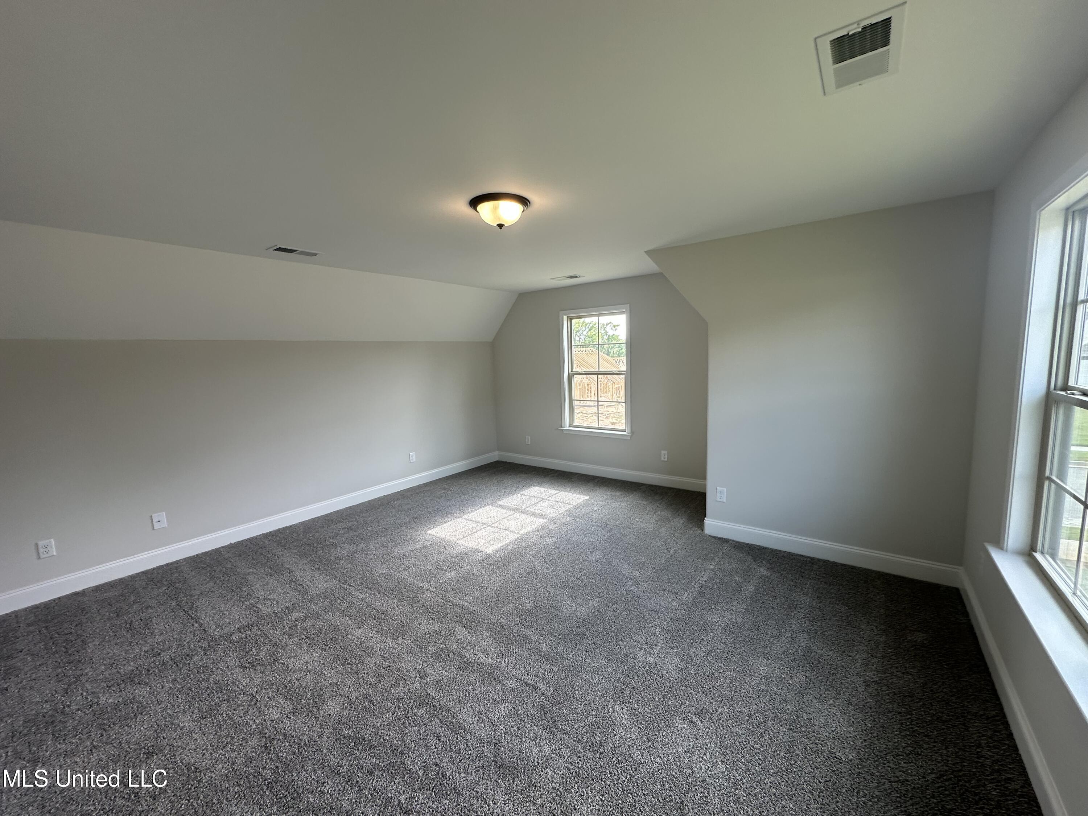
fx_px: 440
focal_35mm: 14
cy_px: 408
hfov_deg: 102.1
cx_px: 544
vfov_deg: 85.7
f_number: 2.2
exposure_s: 1/120
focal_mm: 2.22
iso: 50
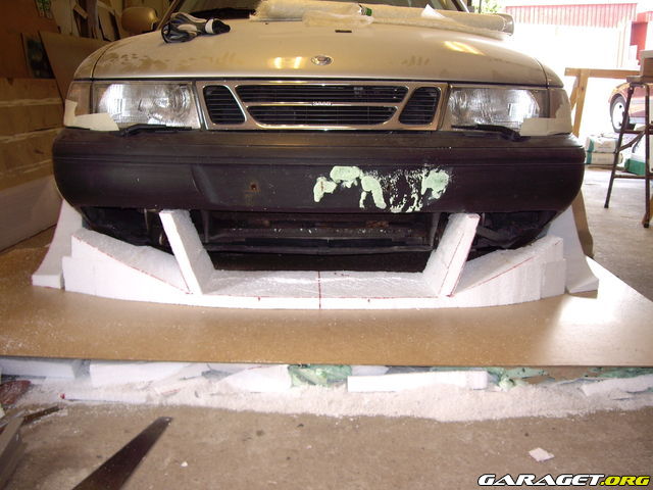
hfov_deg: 49.0
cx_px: 326
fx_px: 717
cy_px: 245
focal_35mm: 38
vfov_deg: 37.7
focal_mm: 6.2
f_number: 2.7
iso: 100
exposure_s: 1/40
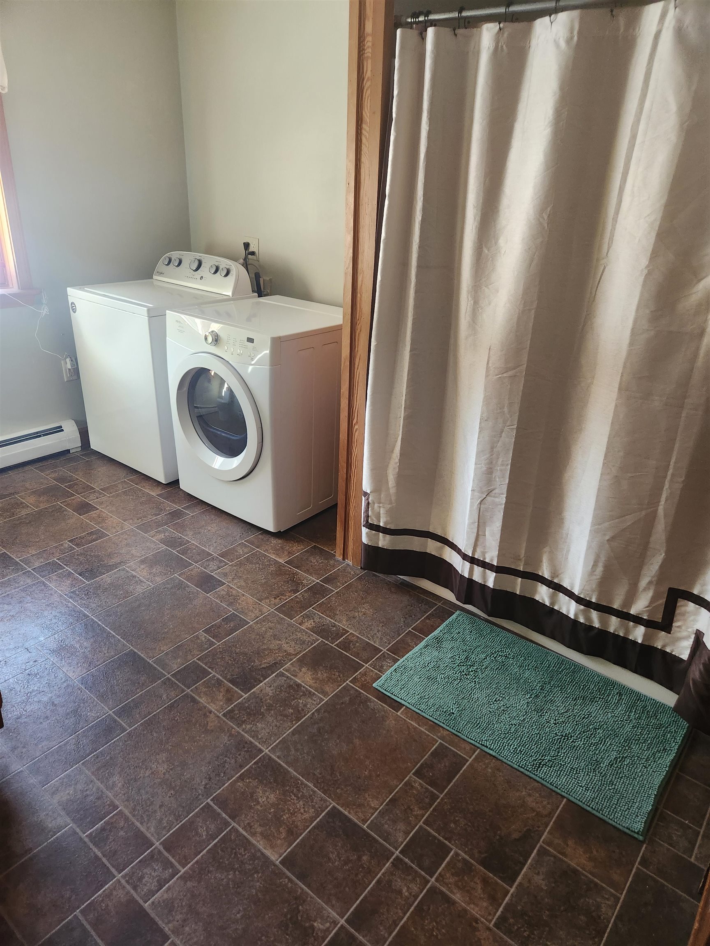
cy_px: 473
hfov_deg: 58.9
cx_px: 355
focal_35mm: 23
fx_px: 629
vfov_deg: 73.9
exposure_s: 1/120
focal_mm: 5.4
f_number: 1.8
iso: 500
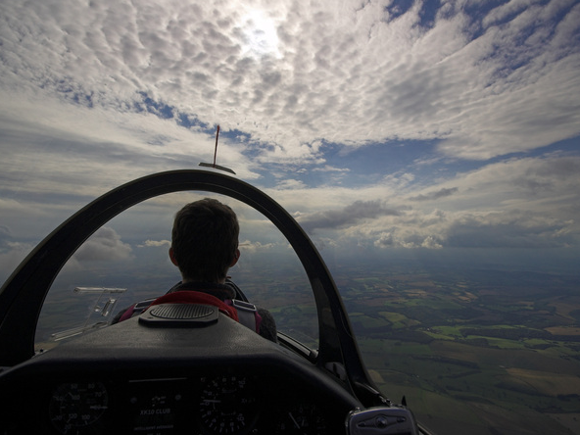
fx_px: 285
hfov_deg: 91.0
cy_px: 217
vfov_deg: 74.7
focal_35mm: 17
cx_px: 292
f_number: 8
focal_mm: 10
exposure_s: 1/800
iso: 200
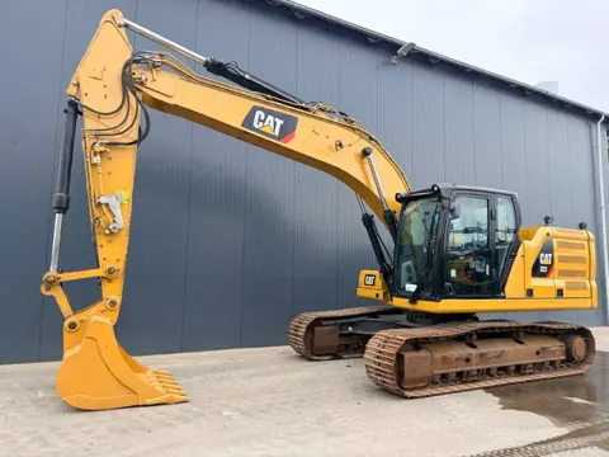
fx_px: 422
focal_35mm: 24
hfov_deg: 71.6
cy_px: 228
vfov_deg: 56.8
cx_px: 304
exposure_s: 1/464
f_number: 1.78
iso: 100
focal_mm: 6.76
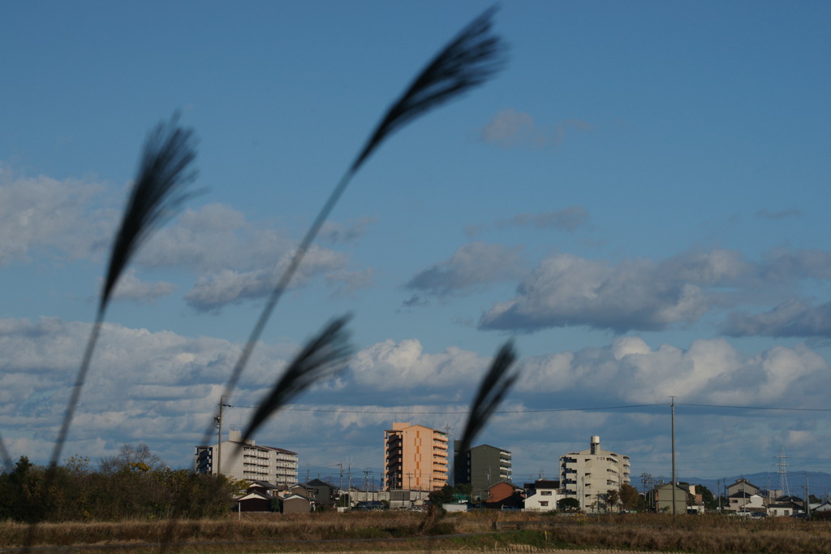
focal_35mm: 140
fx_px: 3230
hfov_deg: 14.7
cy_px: 277
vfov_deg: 9.8
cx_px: 416
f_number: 16
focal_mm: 140
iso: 200
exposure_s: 1/160
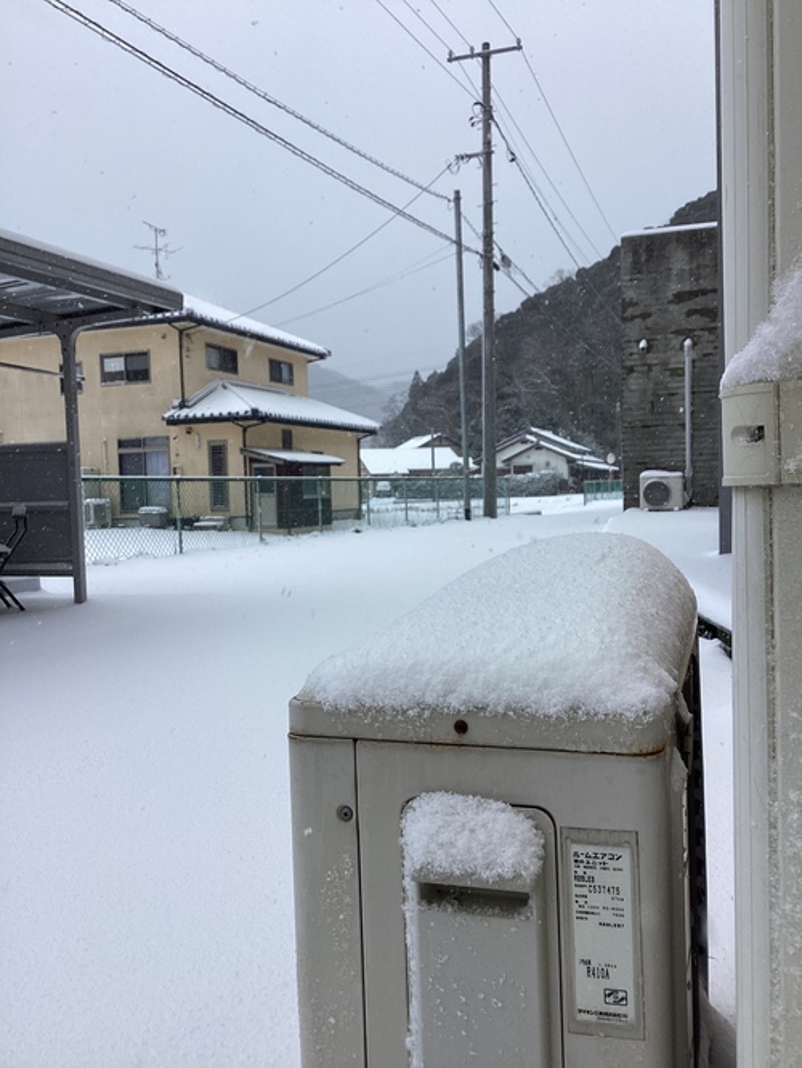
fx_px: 957
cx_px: 401
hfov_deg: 45.5
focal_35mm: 31
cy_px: 534
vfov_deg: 58.3
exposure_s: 1/570
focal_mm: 3.3
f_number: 2.4
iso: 25
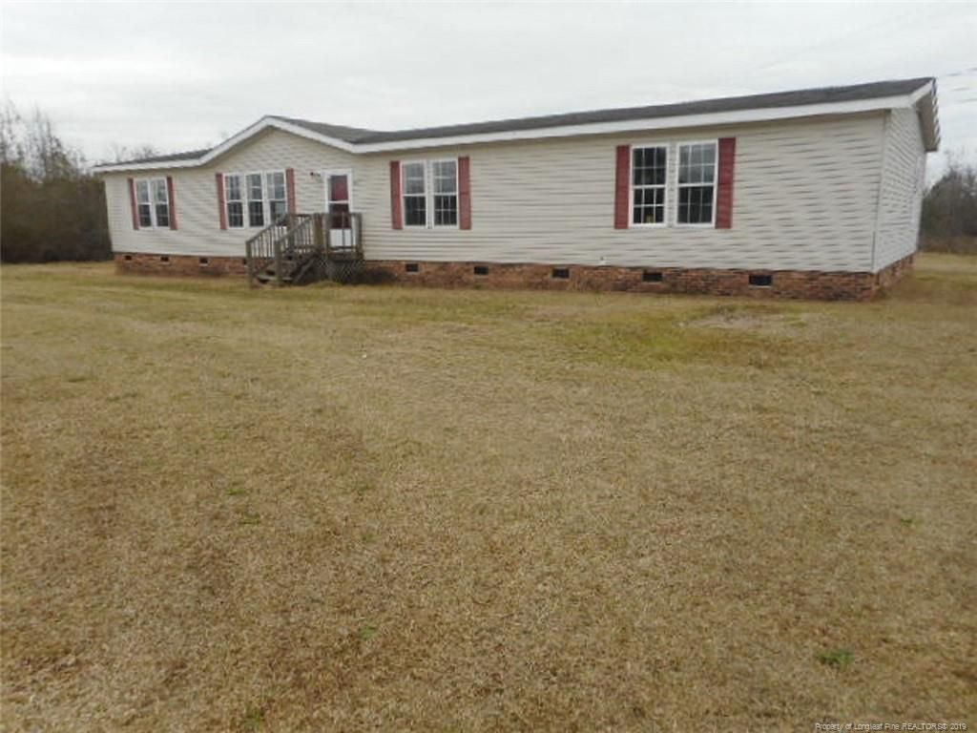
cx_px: 488
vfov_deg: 54.9
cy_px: 366
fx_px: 706
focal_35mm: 25
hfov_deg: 69.4
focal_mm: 4.5
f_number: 3.7
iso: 80
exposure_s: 1/320
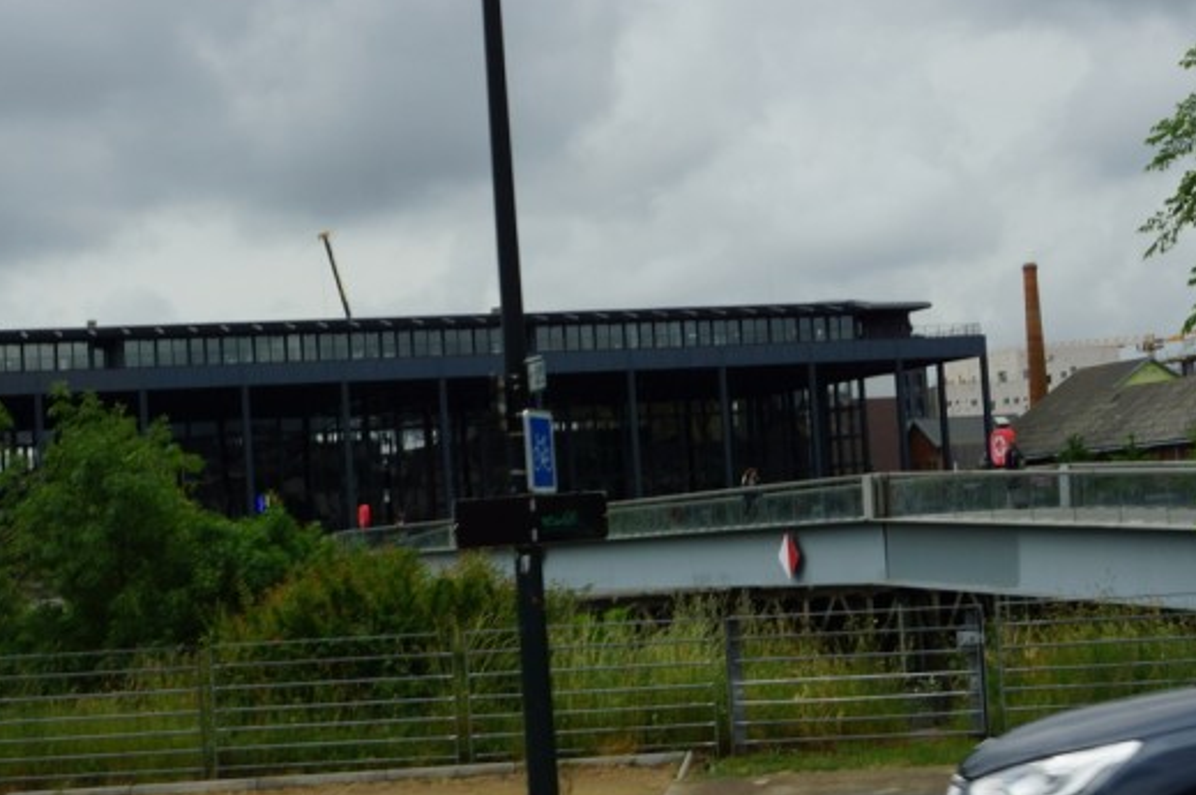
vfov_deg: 17.7
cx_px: 468
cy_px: 369
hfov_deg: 26.3
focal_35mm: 77
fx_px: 2556
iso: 100
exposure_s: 1/160
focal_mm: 26
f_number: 13
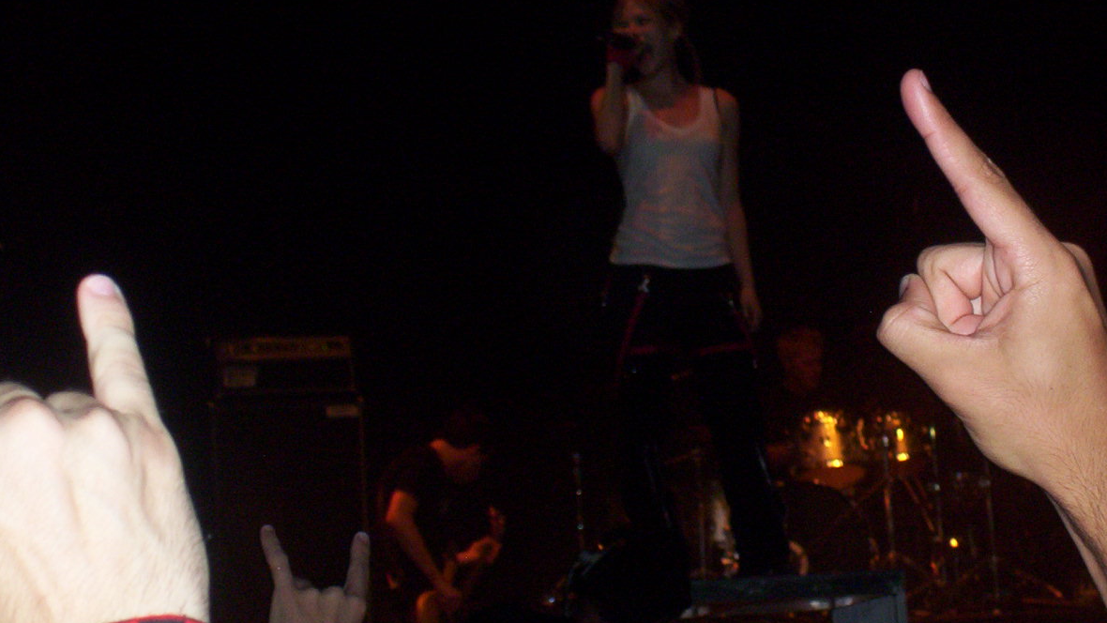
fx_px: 3992
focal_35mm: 136
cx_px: 554
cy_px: 221
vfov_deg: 8.9
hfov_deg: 15.8
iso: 140
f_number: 4.62
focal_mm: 16.3
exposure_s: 1/125
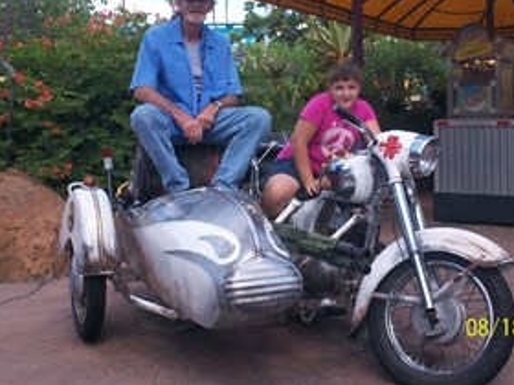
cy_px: 134
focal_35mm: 50
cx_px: 277
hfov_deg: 38.2
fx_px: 742
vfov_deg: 28.9
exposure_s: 1/250
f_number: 4.5
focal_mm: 6.3
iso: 80
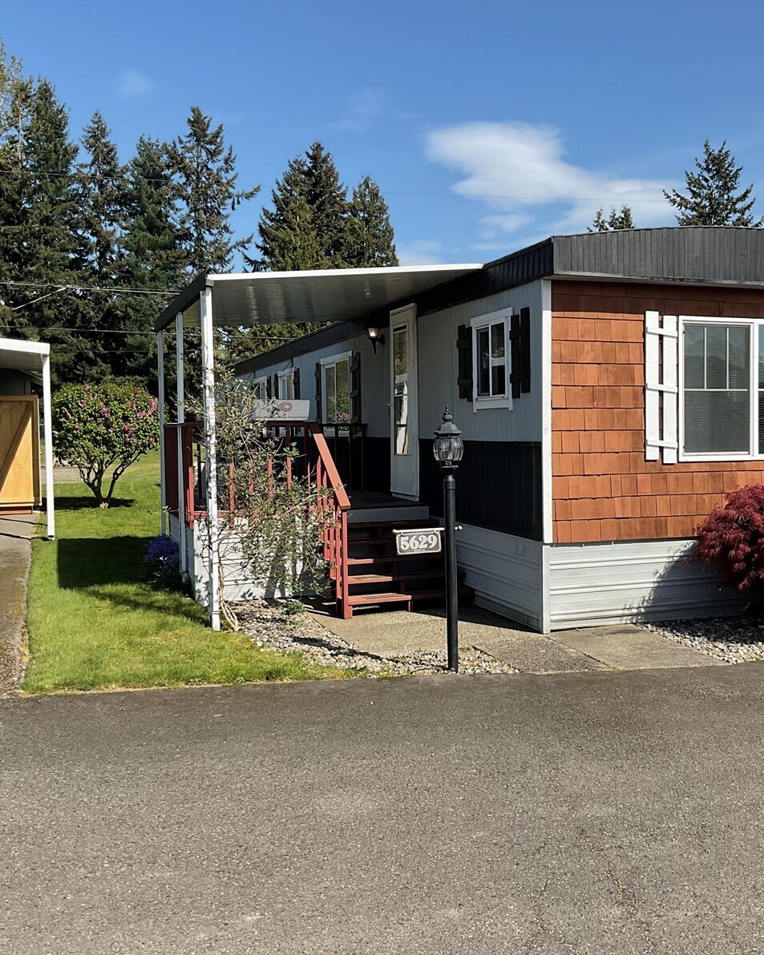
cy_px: 478
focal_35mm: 38
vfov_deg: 47.9
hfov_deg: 38.6
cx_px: 525
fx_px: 1074
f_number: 1.8
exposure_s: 1/1675
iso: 16
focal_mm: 3
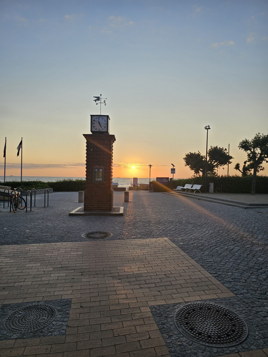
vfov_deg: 73.9
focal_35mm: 23
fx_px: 237
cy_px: 178
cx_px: 134
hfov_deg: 58.9
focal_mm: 6.3
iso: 10
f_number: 1.7
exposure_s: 1/338
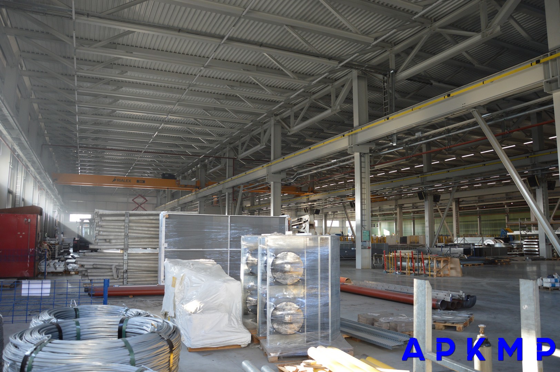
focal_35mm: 27
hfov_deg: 67.4
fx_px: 420
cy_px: 186
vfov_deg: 47.9
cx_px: 280
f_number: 4.5
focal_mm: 18
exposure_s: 1/80
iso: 400
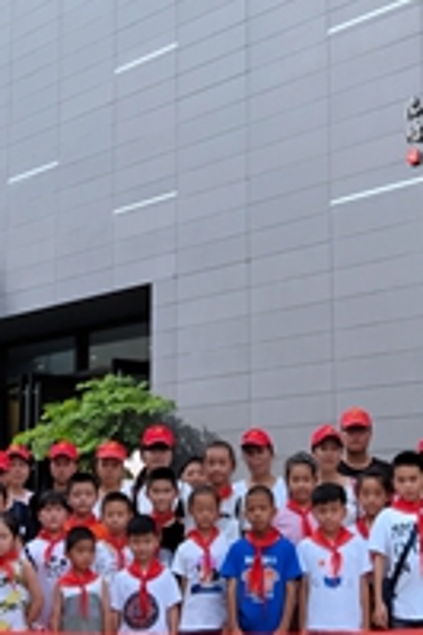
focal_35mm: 78
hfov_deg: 17.5
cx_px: 248
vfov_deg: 26.0
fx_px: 1377
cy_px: 297
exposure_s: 1/1524
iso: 123
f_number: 1.8
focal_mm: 3.95
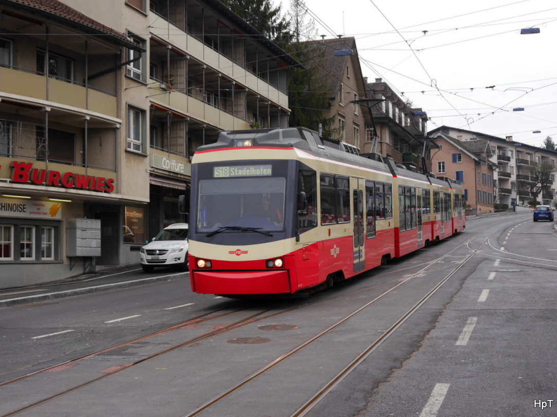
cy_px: 209
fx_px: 853
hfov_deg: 36.2
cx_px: 283
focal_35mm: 53
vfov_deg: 27.5
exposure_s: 1/160
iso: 160
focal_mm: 26
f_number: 5.6
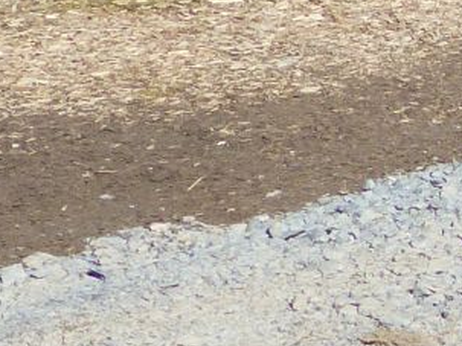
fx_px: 3015
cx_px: 1244
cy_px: -637
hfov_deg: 7.9
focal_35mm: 226
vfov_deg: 6.1
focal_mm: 6.8
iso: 100
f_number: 4
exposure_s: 1/800
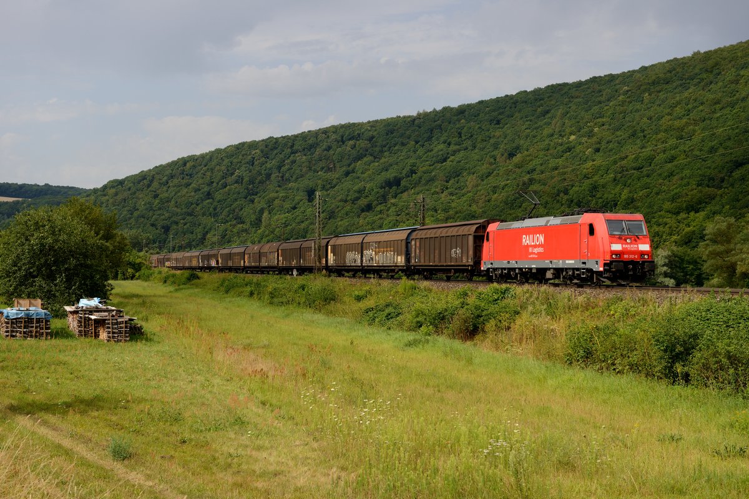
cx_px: 374
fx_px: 1165
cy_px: 250
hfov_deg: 35.6
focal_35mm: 56
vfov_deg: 24.2
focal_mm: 56
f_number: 5.6
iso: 200
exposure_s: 1/1600
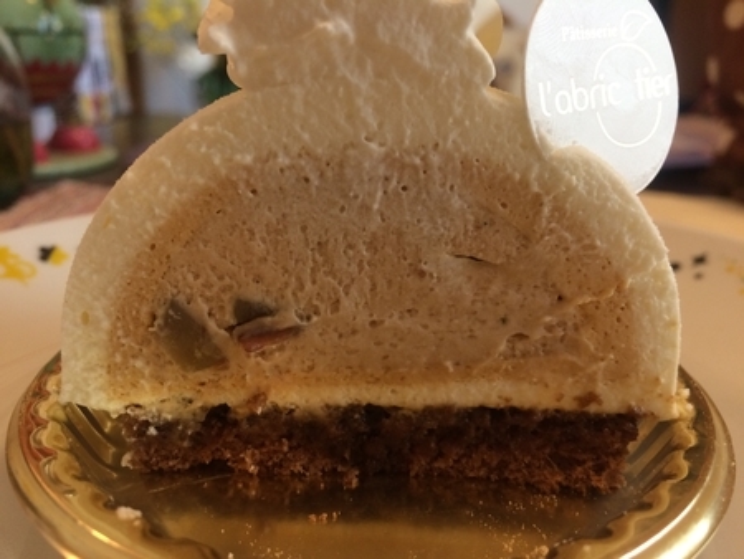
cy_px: 280
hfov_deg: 61.6
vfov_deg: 48.3
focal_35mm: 29
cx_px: 372
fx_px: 624
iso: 100
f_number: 2.2
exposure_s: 1/30
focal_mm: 4.15
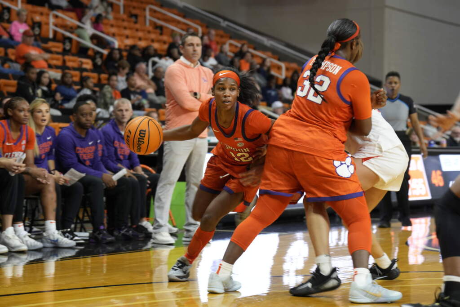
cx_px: 230
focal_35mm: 97
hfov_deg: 21.0
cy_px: 154
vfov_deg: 14.1
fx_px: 1240
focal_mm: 97
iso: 1000
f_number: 4
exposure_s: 1/160
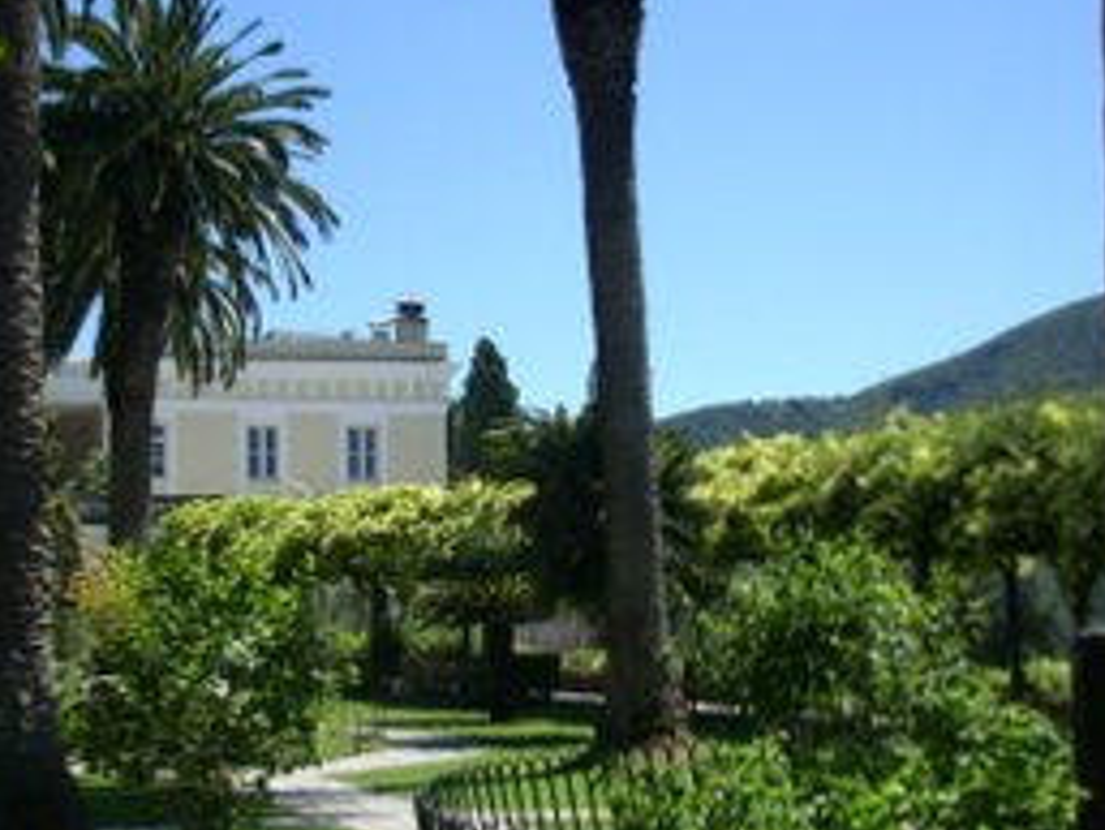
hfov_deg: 28.0
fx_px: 2204
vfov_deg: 21.3
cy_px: 374
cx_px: 370
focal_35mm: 69
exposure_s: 1/239
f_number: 5.6
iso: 64
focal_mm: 6.2
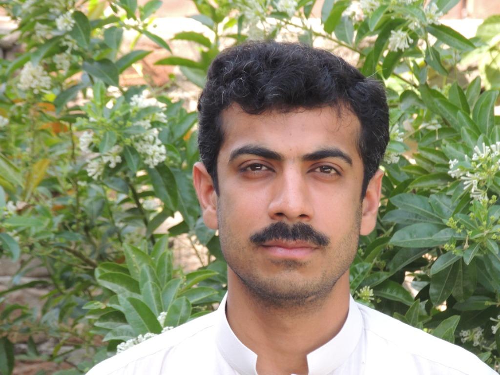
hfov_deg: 4.6
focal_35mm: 435
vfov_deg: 3.4
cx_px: 250
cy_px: 188
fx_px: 6283
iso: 400
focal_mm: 77.5
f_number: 4.9
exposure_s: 1/250
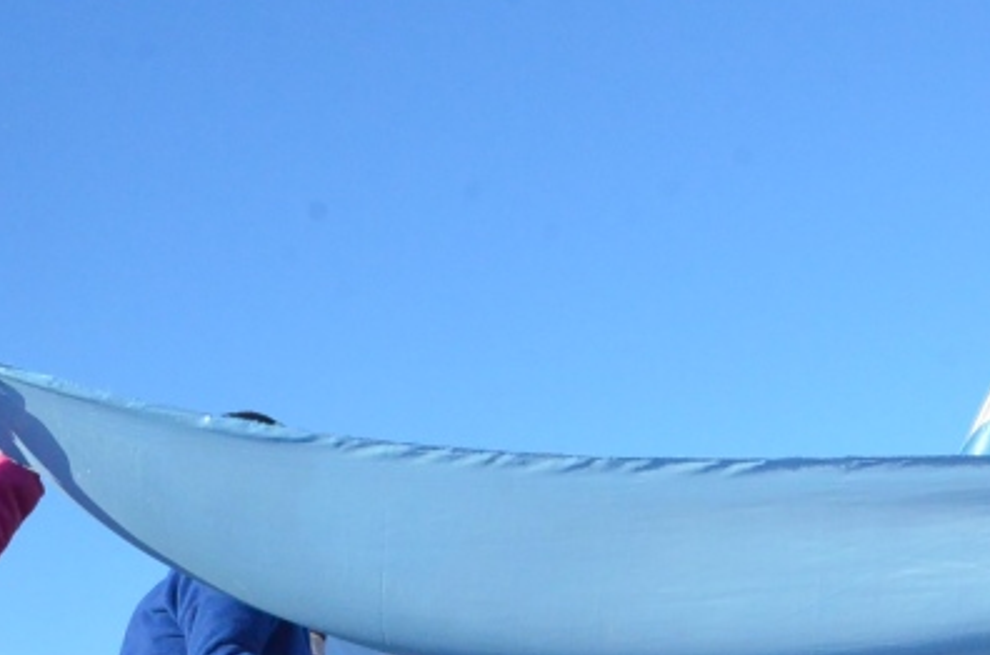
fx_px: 2551
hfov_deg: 21.5
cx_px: 870
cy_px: 640
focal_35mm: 93
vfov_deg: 14.4
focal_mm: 24
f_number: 20
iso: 4000
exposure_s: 1/1600
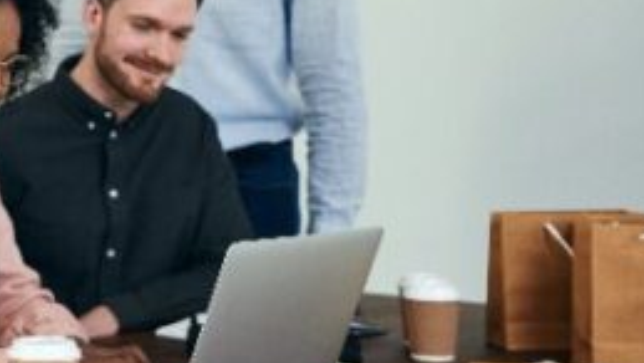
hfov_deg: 21.5
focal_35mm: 90
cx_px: -177
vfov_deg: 13.4
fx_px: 1538
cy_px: 77
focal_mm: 29
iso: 640
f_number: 3.2
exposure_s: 1/160
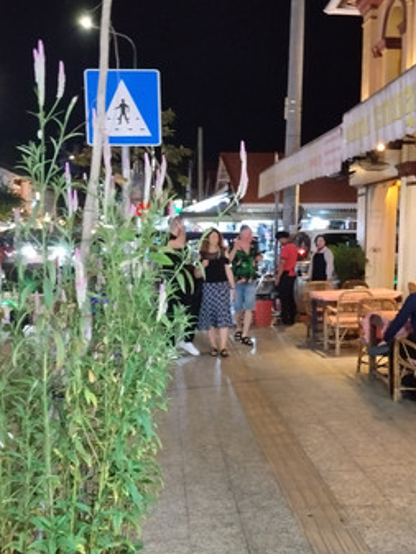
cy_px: 325
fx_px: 689
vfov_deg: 43.7
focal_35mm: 43
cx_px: 229
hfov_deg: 33.6
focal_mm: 4.22
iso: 800
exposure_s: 1/20
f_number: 1.8
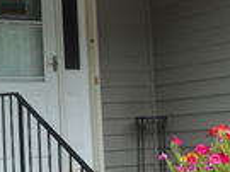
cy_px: 119
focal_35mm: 111
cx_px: 11
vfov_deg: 13.3
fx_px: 737
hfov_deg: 17.4
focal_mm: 6.5
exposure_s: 1/80
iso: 64
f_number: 3.4
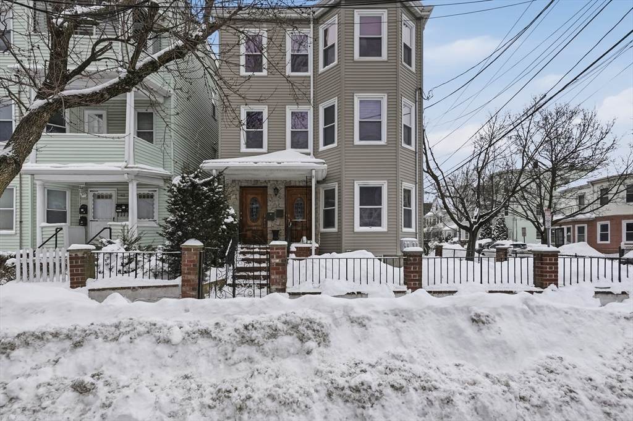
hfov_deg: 95.0
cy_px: 210
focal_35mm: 16
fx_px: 290
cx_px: 316
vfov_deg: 72.0
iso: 800
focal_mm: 11
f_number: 7.1
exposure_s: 1/4000
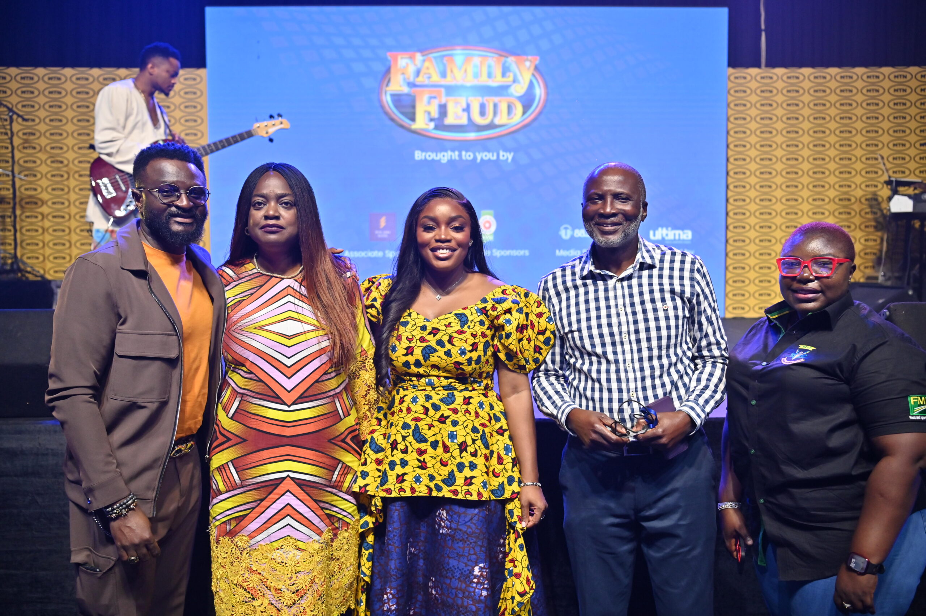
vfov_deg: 38.8
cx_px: 463
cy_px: 308
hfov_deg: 55.8
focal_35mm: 34
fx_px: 874
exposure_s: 1/320
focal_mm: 34
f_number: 3.2
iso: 1600
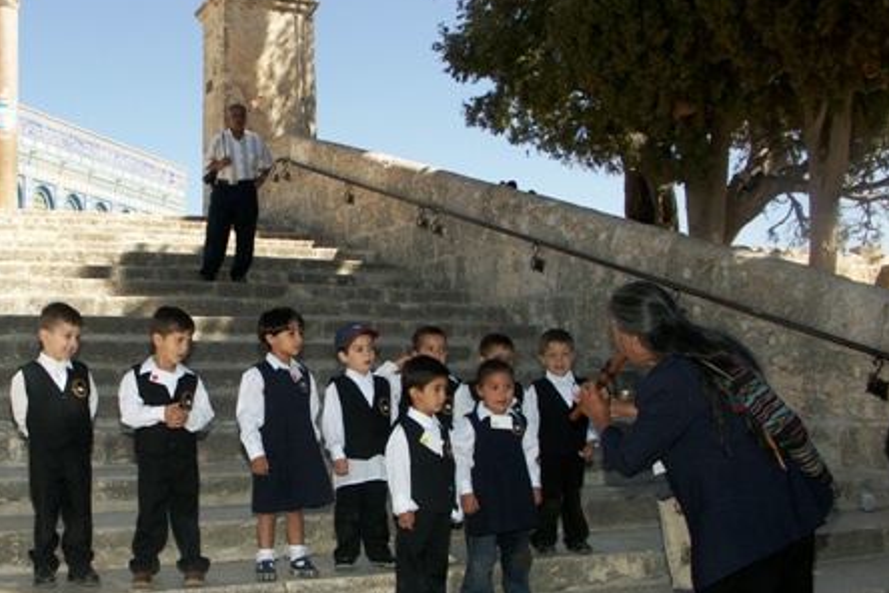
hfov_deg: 45.4
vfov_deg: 31.7
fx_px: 1037
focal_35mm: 42
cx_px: 272
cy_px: 385
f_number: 4
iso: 100
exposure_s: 1/1000
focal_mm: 7.2
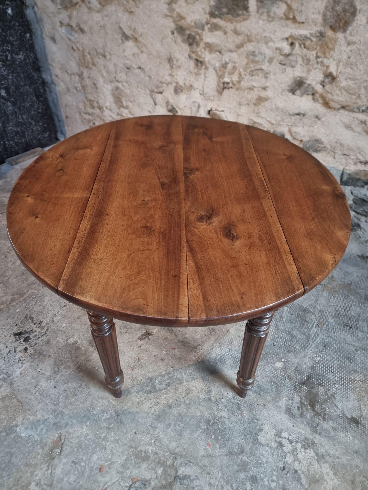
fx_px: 340
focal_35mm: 24
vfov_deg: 71.6
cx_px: 184
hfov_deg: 56.8
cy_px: 245
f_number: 1.8
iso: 640
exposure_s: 1/24
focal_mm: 6.7
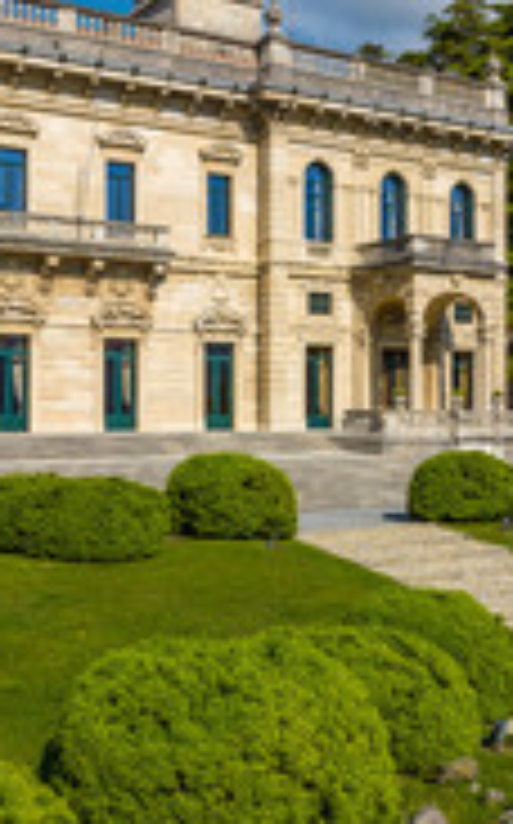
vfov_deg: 38.9
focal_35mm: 52
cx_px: 279
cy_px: 414
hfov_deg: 24.8
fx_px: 1166
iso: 100
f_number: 11
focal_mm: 12.3
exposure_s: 1/200
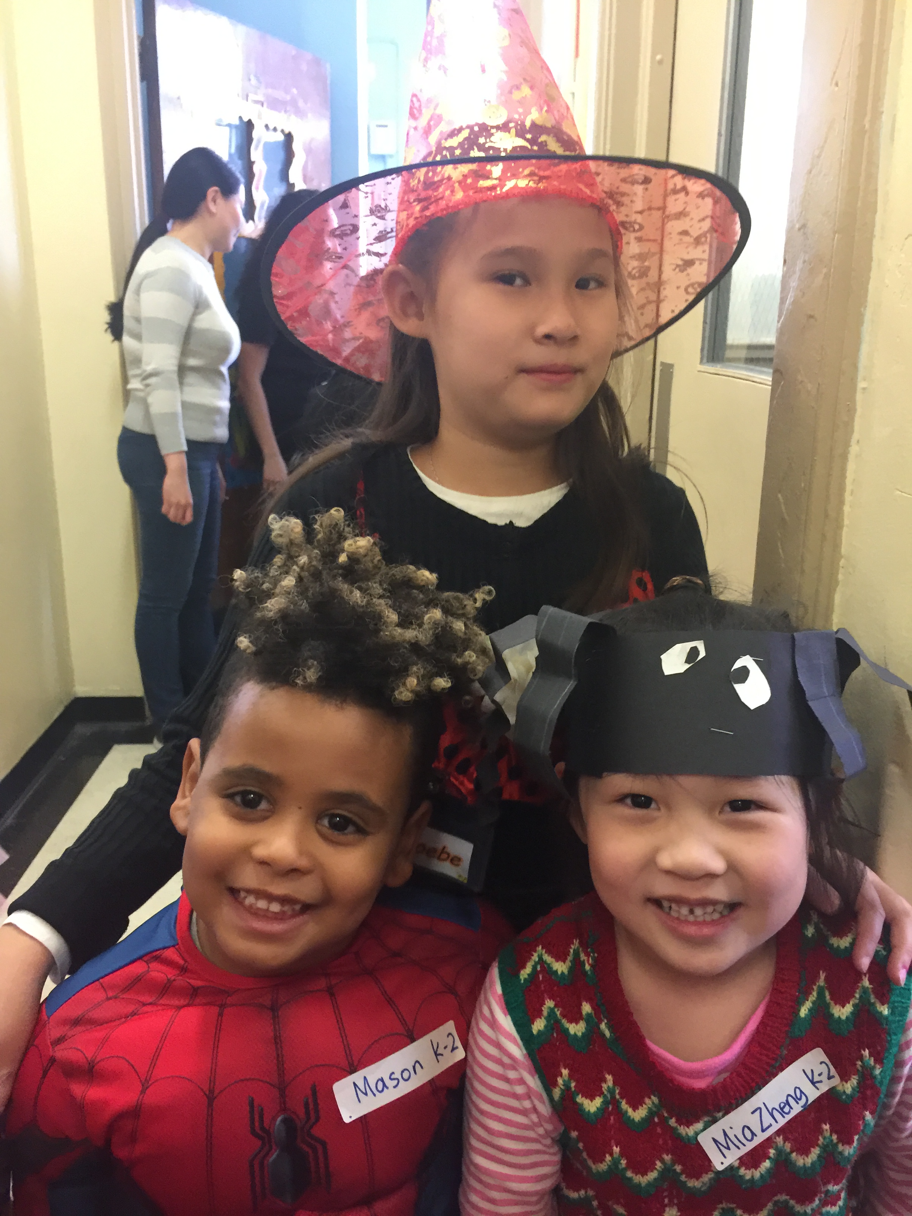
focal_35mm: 29
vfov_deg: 61.7
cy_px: 608
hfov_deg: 48.2
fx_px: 1019
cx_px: 456
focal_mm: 4.15
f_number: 2.2
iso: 125
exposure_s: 1/15
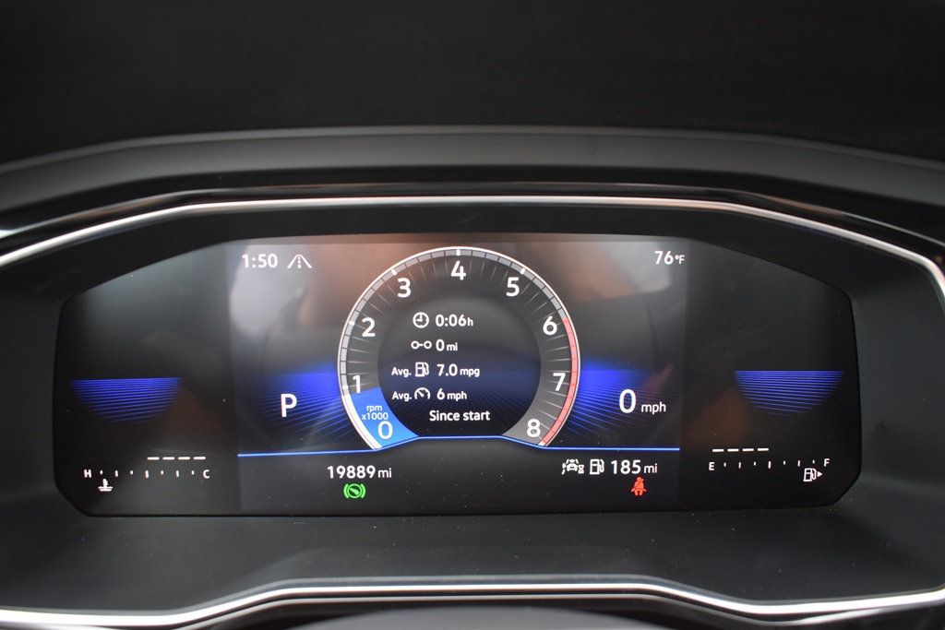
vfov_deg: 43.6
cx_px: 472
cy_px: 315
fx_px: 788
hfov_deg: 61.9
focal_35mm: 30
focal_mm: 20
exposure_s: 1/125
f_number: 3.8
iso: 900
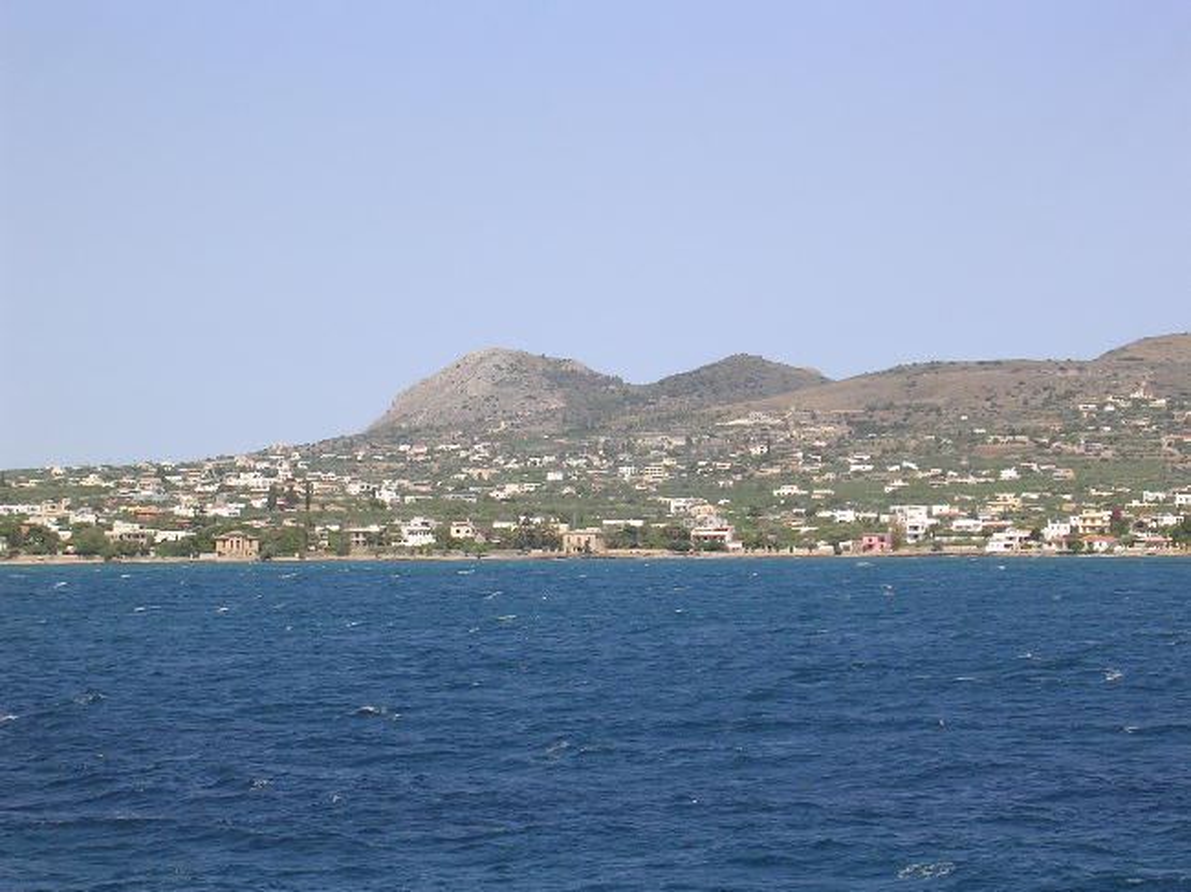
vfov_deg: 12.9
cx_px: 596
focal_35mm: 115
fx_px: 3955
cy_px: 446
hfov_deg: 17.1
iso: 50
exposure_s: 1/435
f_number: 4.9
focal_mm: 17.4
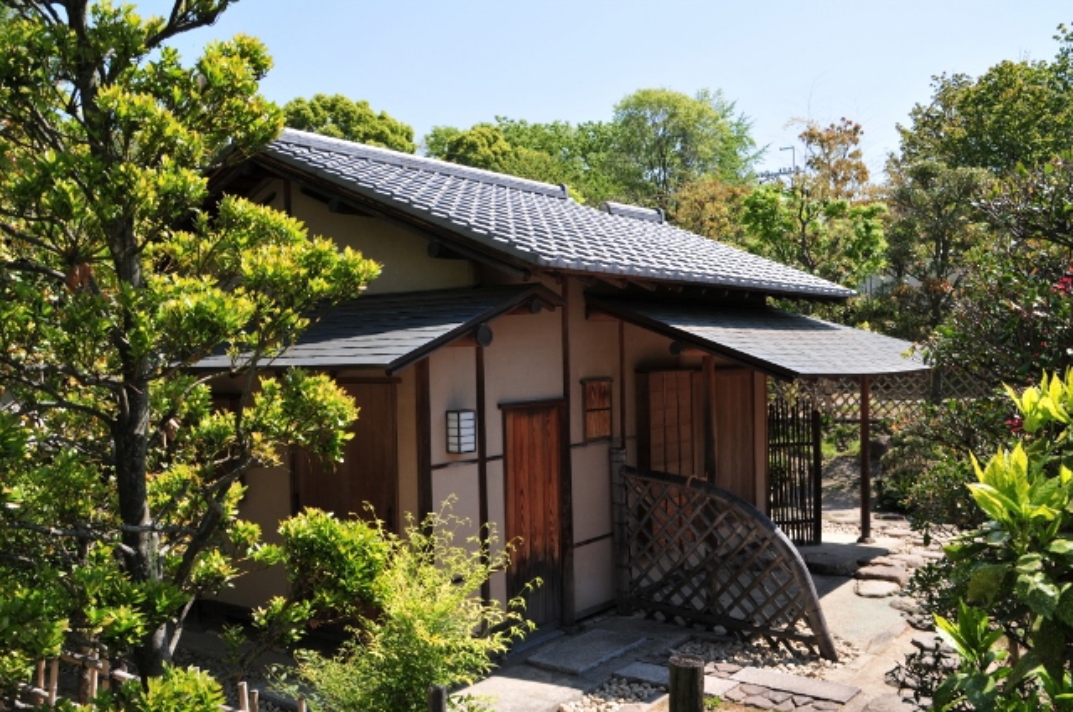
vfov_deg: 39.9
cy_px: 356
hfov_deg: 57.3
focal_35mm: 33
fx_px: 982
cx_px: 536
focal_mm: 22
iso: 200
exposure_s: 1/320
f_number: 9
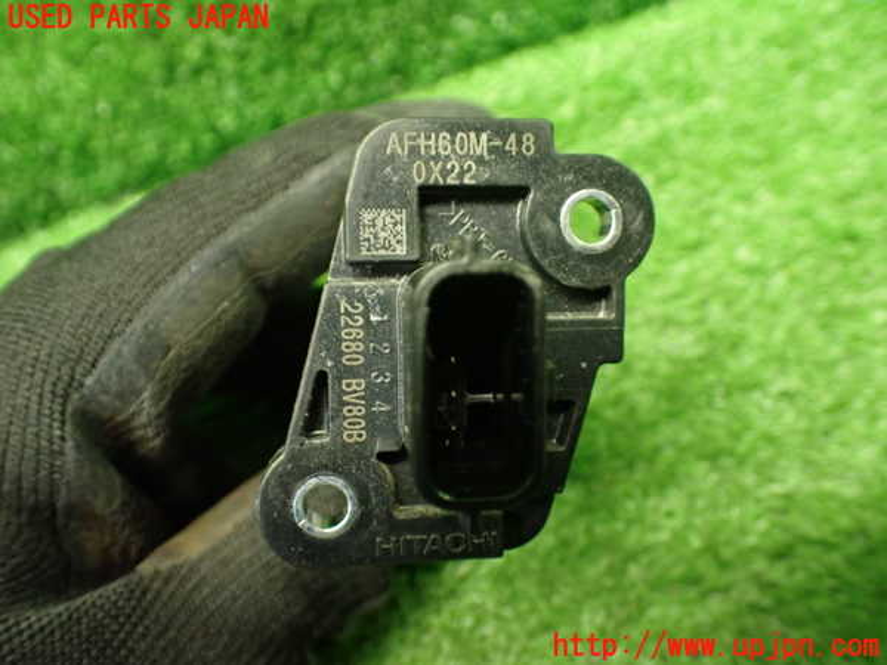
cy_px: 332
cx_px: 444
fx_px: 769
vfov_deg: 46.8
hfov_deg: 60.0
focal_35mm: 30
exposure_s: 1/40
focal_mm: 5.4
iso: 800
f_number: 2.3
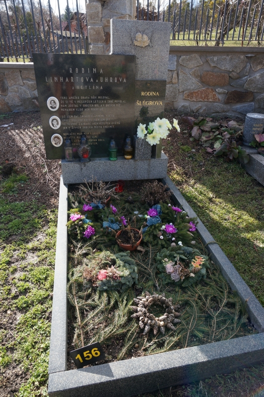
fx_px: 264
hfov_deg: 53.1
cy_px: 198
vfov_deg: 73.8
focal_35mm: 24
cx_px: 132
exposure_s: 1/100
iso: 100
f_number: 7.1
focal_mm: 16
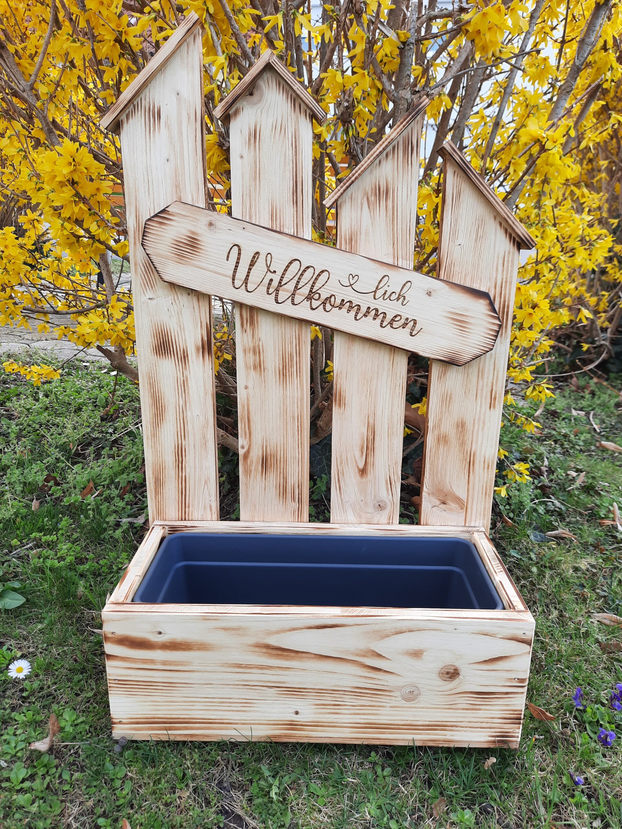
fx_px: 599
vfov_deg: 69.4
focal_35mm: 25
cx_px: 311
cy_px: 414
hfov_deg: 54.9
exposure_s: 1/118
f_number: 2
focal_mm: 4.6
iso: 32
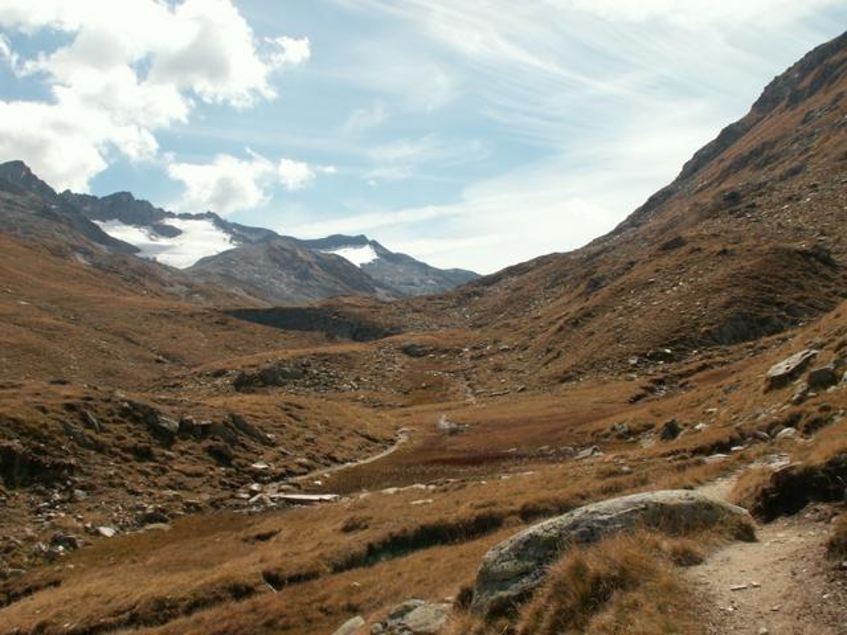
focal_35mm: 35
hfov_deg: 52.6
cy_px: 318
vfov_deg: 40.7
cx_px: 424
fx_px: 856
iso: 50
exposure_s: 1/250
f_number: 7.1
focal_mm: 5.86
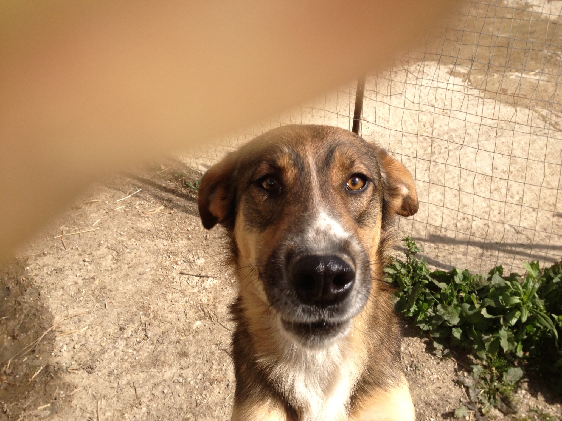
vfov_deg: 40.7
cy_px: 210
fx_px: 568
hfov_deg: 52.6
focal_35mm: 35
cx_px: 281
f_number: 2.4
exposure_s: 1/1842
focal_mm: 4.28
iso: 50
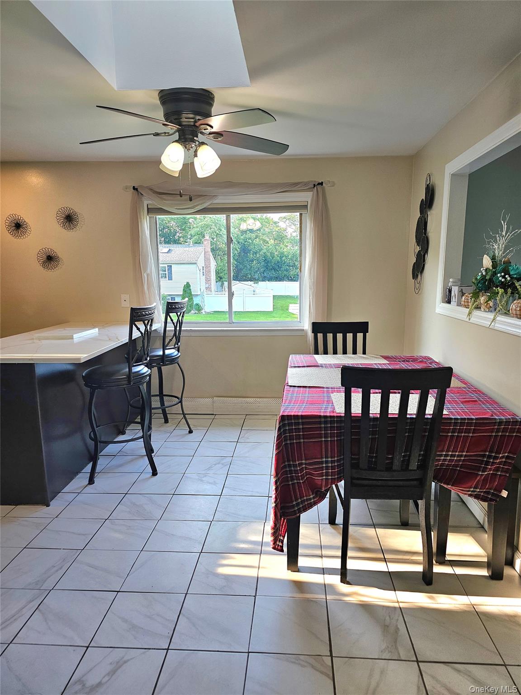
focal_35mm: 23
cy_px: 348
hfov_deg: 58.9
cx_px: 260
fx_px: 462
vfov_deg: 73.9
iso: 100
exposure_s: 1/120
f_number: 1.7
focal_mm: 6.3
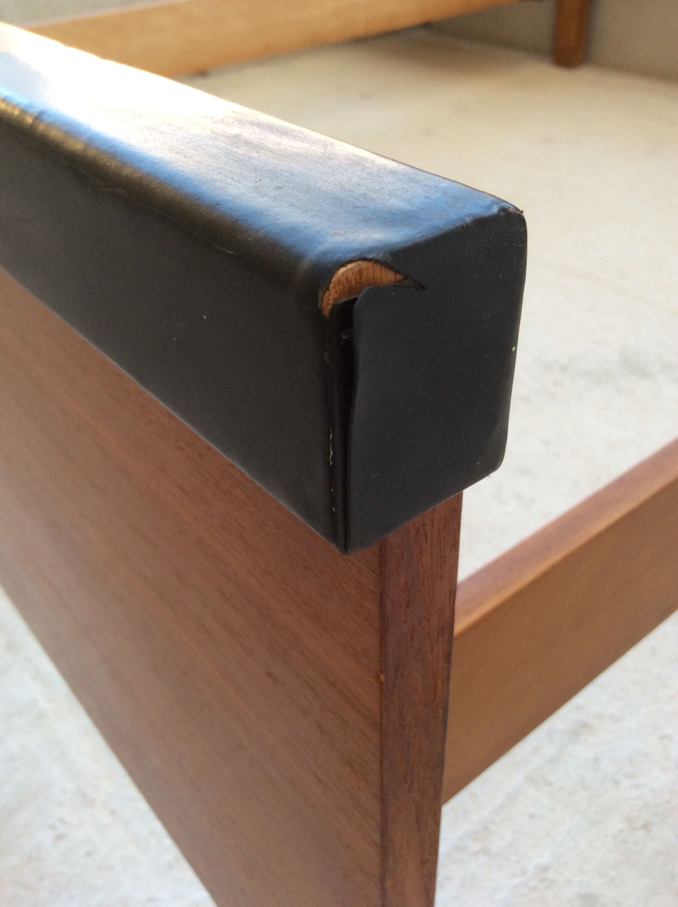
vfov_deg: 56.9
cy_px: 454
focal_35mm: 32
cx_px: 339
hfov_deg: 44.1
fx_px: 838
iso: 64
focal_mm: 3.3
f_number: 2.4
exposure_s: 1/100
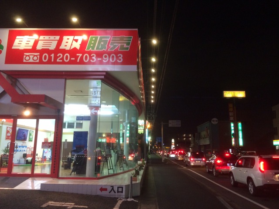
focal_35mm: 30
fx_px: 242
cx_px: 140
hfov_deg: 60.0
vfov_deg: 46.8
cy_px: 104
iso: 250
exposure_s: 1/30
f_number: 2.2
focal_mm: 4.12
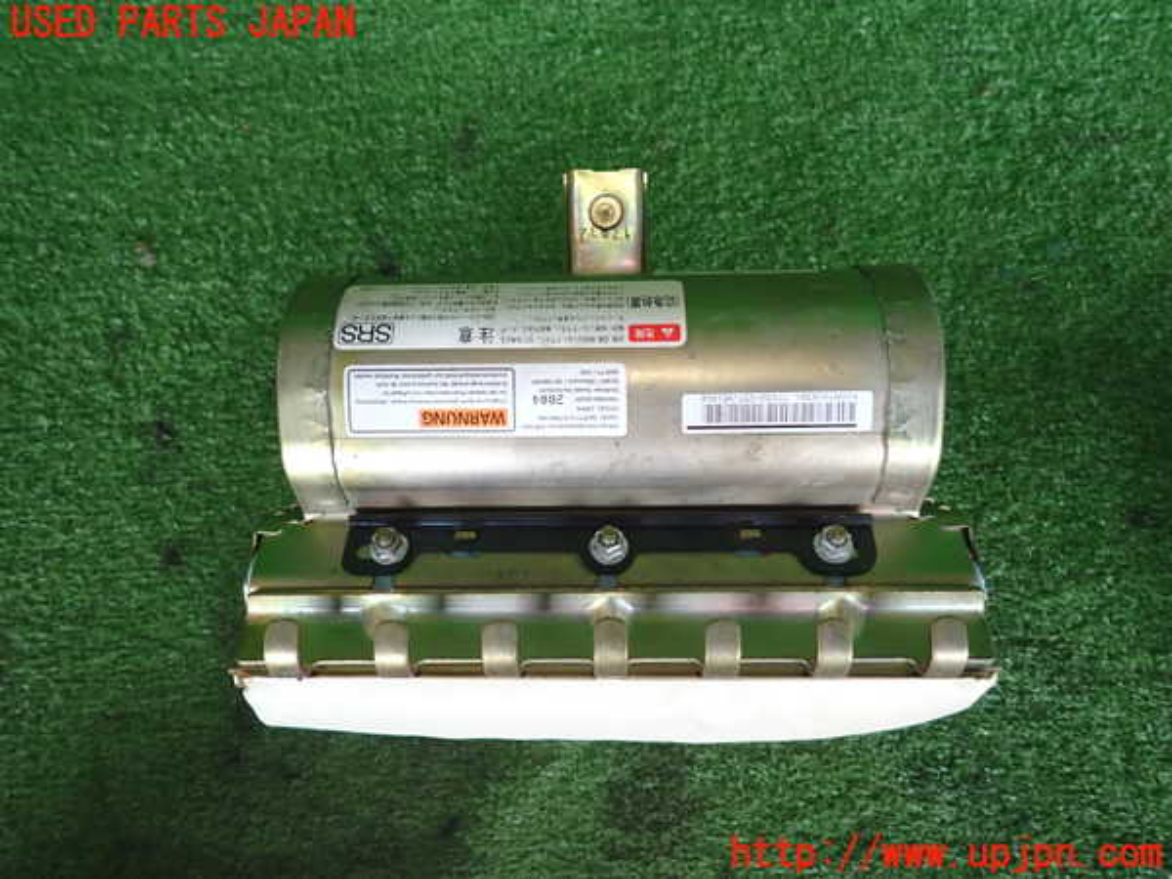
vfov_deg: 54.9
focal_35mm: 25
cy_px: 440
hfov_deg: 69.4
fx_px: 846
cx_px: 586
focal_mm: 4.5
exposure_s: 1/60
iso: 125
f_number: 2
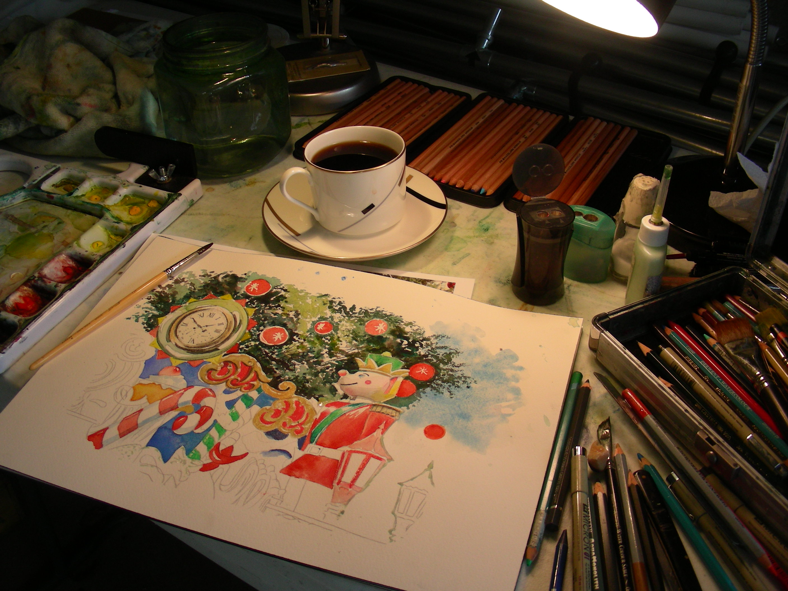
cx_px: 394
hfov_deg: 49.0
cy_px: 296
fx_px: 865
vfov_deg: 37.7
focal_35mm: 38
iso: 50
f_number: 3.5
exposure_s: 1/71
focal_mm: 6.3
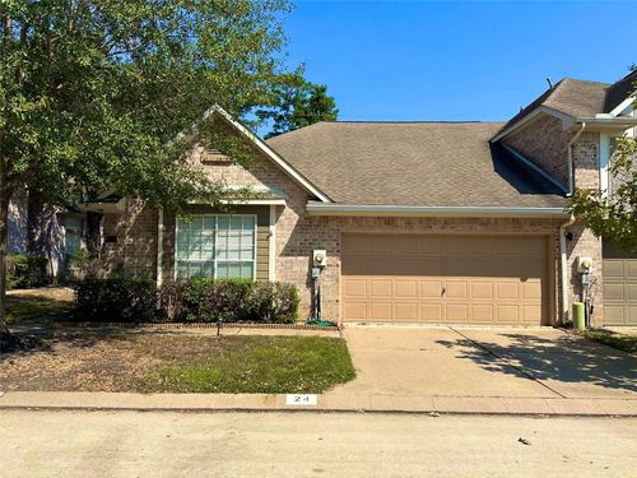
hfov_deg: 71.6
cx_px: 318
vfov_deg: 56.8
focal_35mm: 24
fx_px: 442
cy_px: 239
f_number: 1.78
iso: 80
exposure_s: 1/5848
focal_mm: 6.86
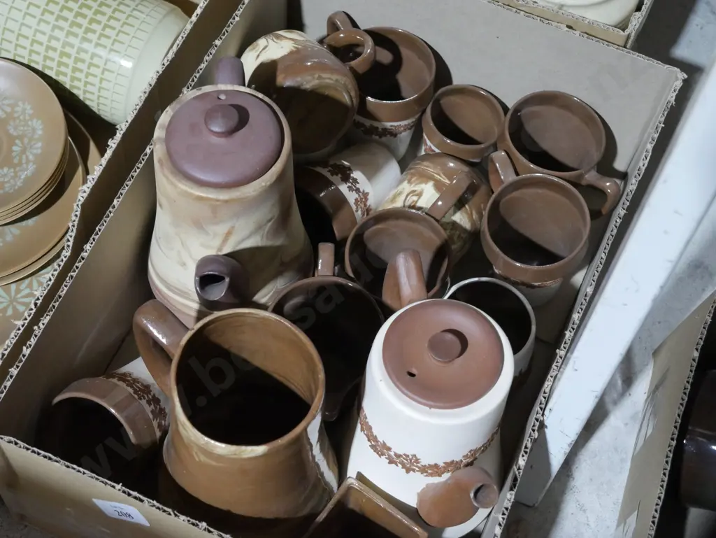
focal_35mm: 62
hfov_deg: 31.2
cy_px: 269
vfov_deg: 23.7
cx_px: 358
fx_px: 1283
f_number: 5.4
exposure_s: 1/80
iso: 3200
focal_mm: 31
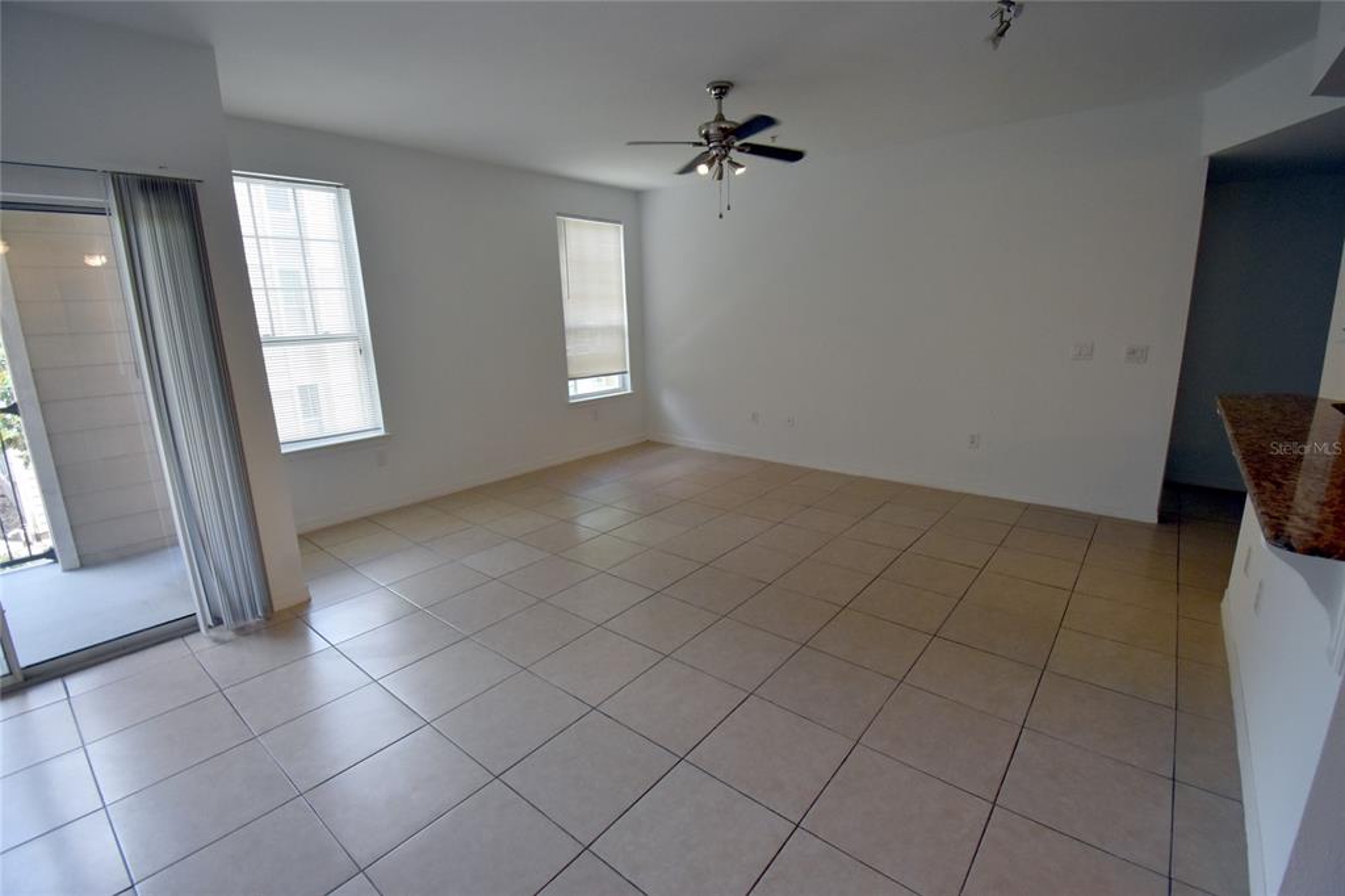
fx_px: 560
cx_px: 672
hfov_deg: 100.4
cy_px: 448
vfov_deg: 77.3
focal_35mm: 15
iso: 800
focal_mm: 10
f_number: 5.6
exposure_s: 1/125
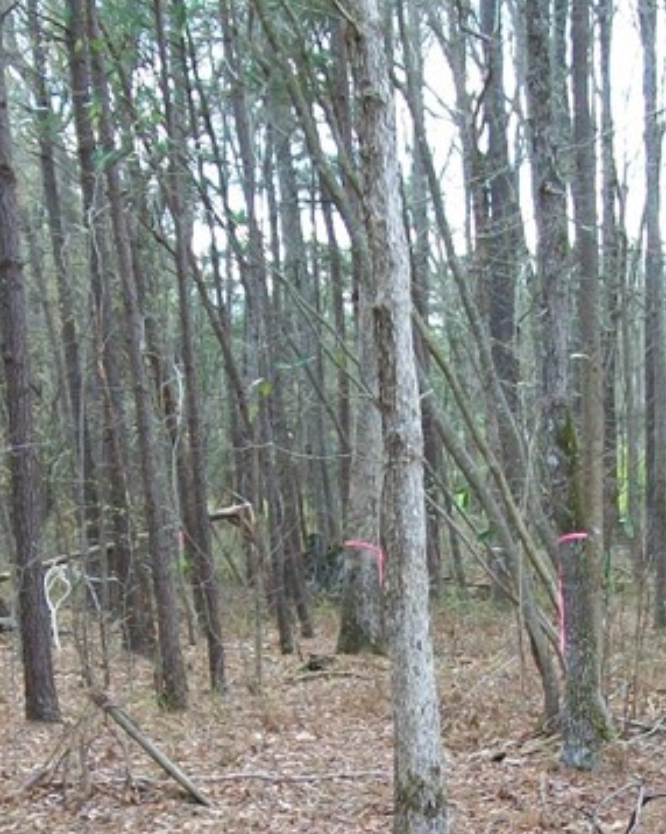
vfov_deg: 19.6
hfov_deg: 16.2
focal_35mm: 95
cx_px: 328
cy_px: 813
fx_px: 2343
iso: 64
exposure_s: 1/80
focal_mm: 6.1
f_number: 2.7
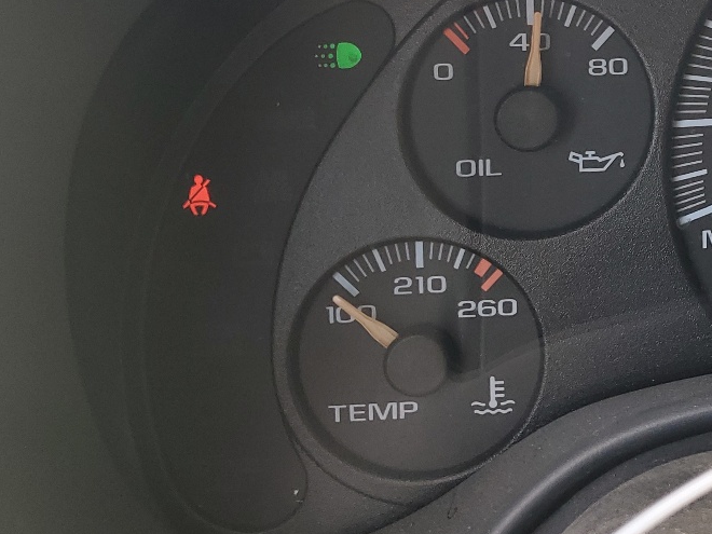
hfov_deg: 27.2
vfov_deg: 22.5
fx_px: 1296
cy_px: 19
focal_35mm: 63
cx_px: 851
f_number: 1.5
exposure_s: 1/213
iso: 50
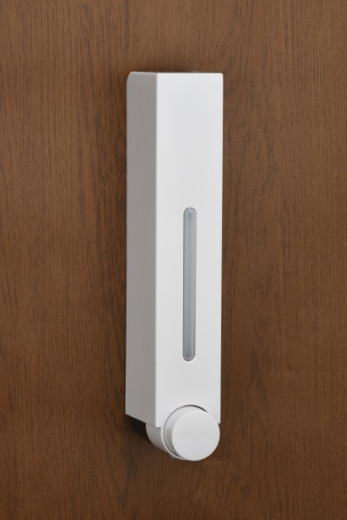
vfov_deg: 16.1
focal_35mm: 127
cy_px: 260
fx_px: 1836
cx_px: 174
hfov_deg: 10.8
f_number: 16
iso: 100
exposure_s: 1/30
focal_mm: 85
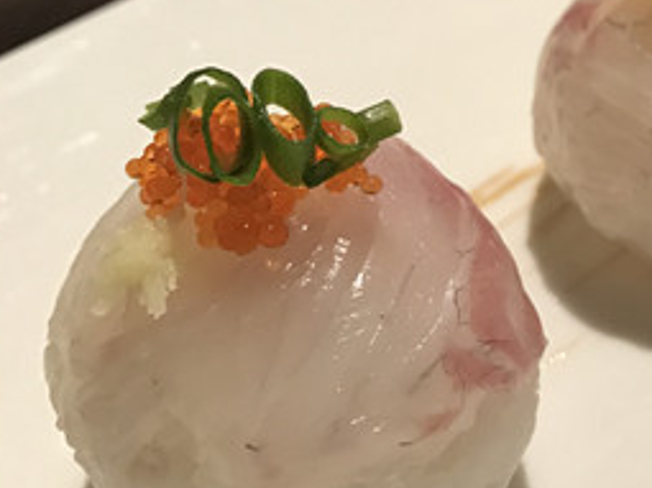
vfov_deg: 21.9
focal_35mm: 66
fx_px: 1243
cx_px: 749
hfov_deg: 26.6
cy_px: 89
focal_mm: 3.99
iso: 50
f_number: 1.8
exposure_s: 1/17
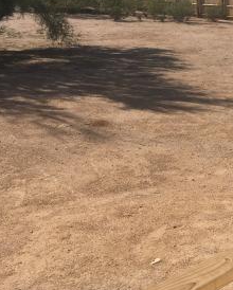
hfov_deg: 22.1
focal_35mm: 66
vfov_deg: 28.3
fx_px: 568
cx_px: 250
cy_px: 73
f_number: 2.2
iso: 25
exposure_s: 1/2404
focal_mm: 4.15
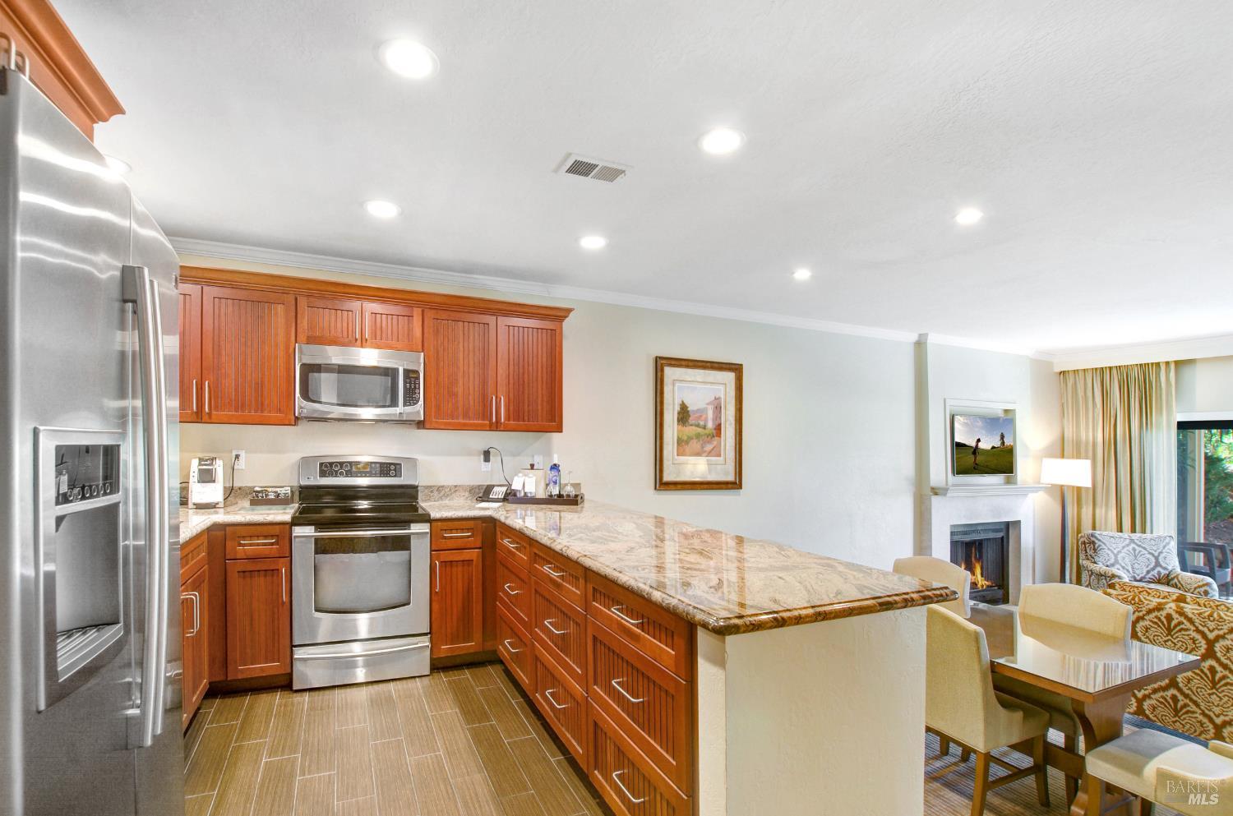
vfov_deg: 77.1
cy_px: 408
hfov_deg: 100.5
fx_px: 513
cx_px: 616
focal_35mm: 15
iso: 100
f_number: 7.1
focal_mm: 10
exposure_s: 1/4
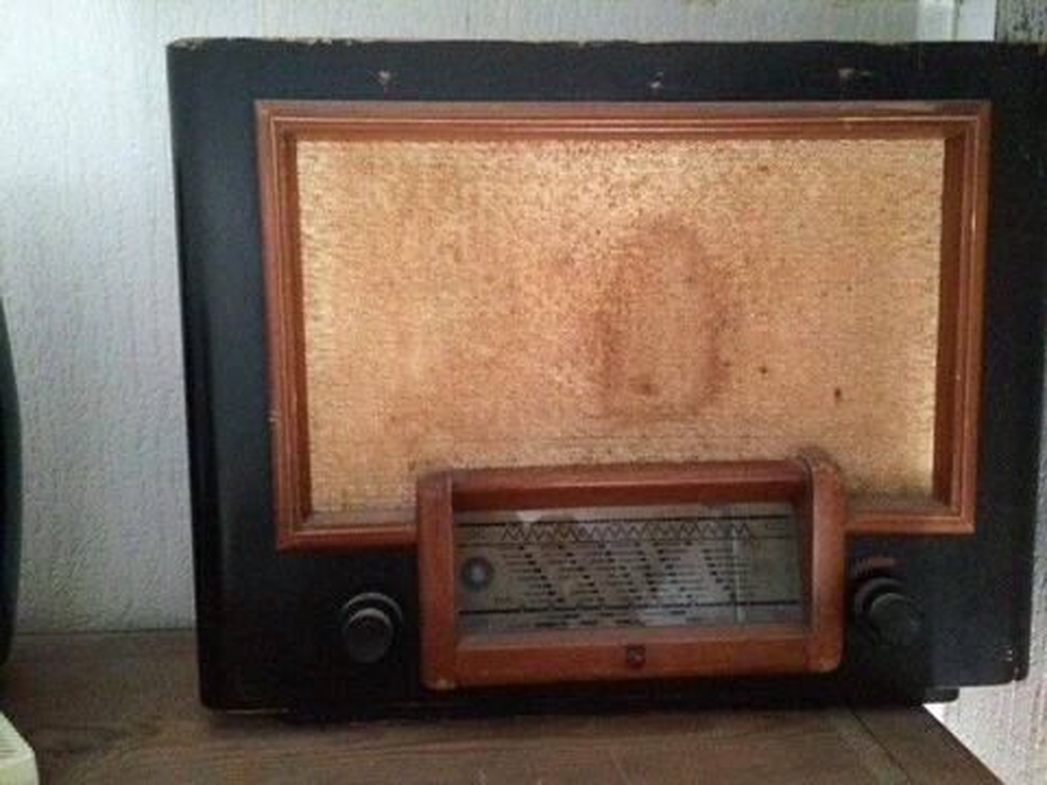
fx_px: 877
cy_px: 392
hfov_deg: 61.7
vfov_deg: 48.2
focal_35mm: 29
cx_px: 524
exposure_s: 1/17
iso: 640
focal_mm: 4.15
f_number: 2.2
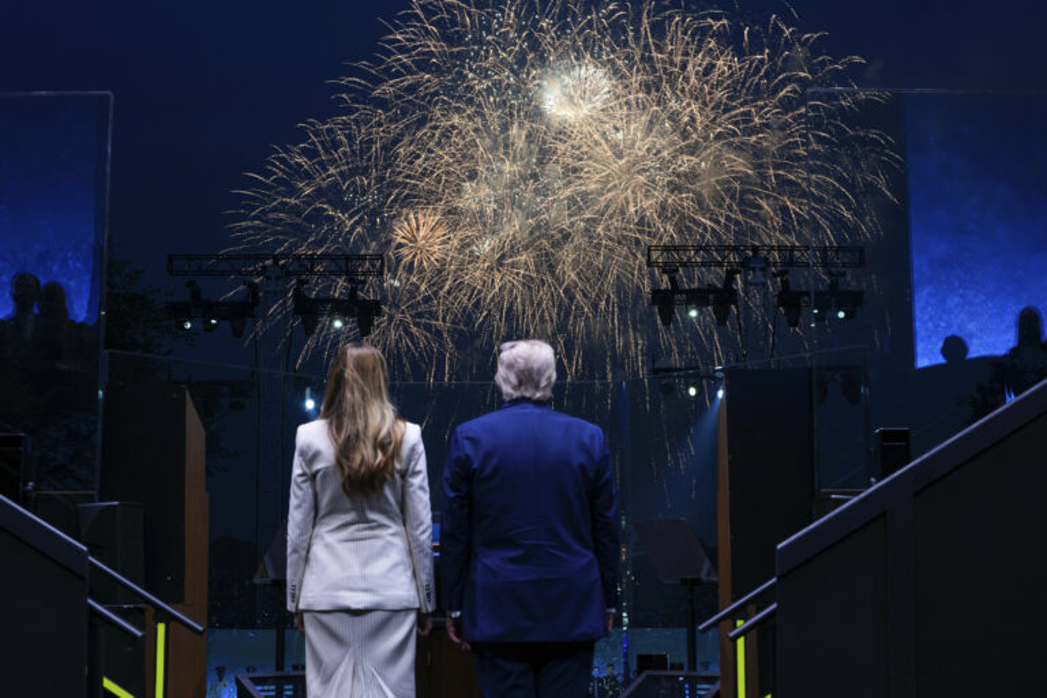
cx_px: 524
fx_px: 1570
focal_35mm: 54
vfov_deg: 25.1
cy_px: 349
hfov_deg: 36.9
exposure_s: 1/8
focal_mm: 54
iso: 320
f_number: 8
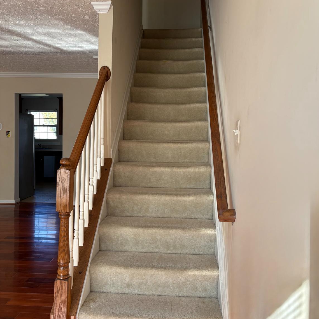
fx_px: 323
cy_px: 146
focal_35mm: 31
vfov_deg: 52.5
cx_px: 160
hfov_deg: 52.5
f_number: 1.6
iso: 32
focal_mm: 5.96
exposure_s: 1/138
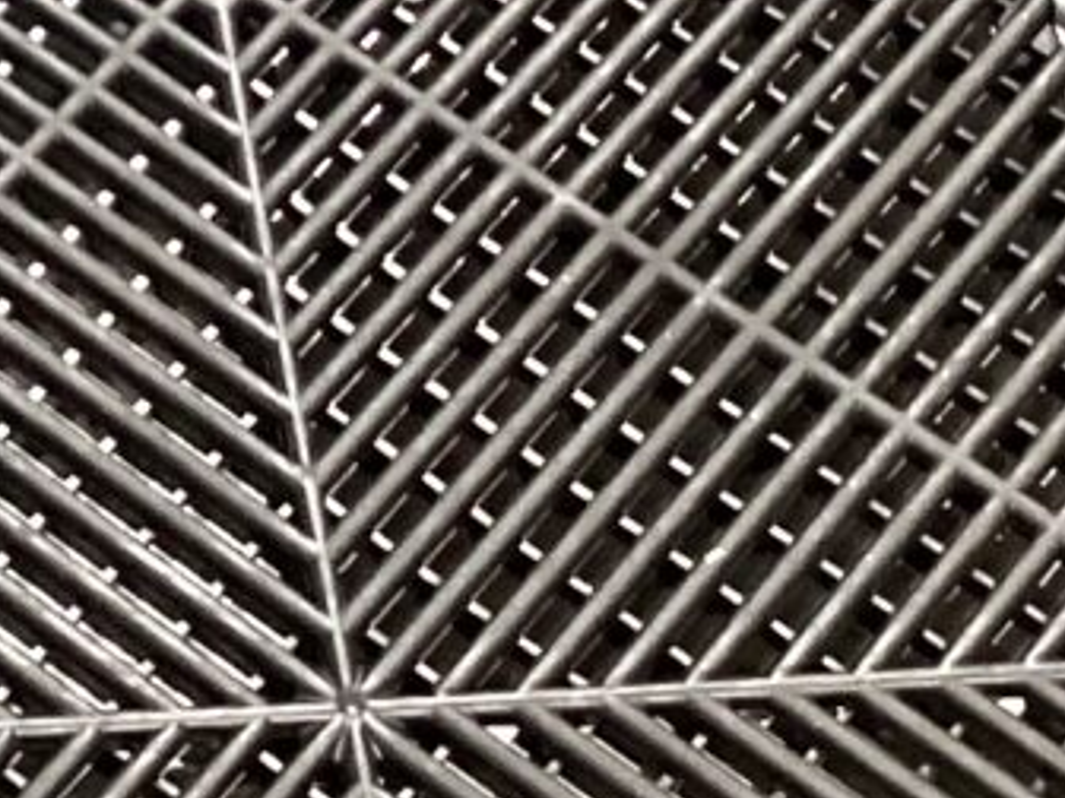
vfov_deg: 8.3
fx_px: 5446
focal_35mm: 177
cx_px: -532
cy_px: -247
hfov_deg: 10.8
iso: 250
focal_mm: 3.3
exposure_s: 1/40
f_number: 2.4
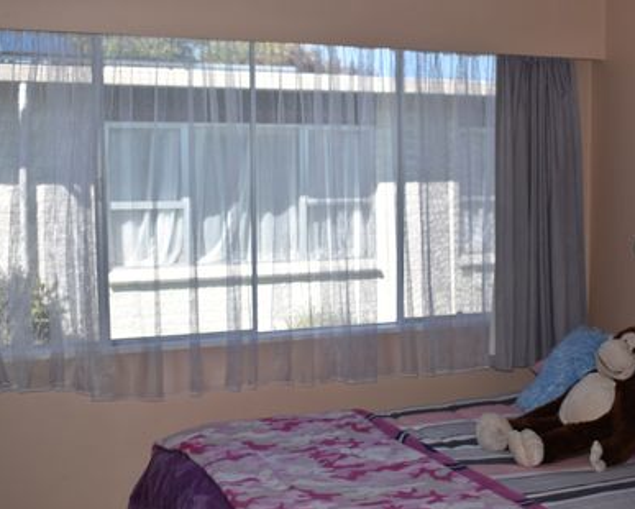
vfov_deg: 30.5
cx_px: 369
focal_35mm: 50
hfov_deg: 37.5
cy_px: 255
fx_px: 932
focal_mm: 29
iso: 100
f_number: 6.3
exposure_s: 1/160
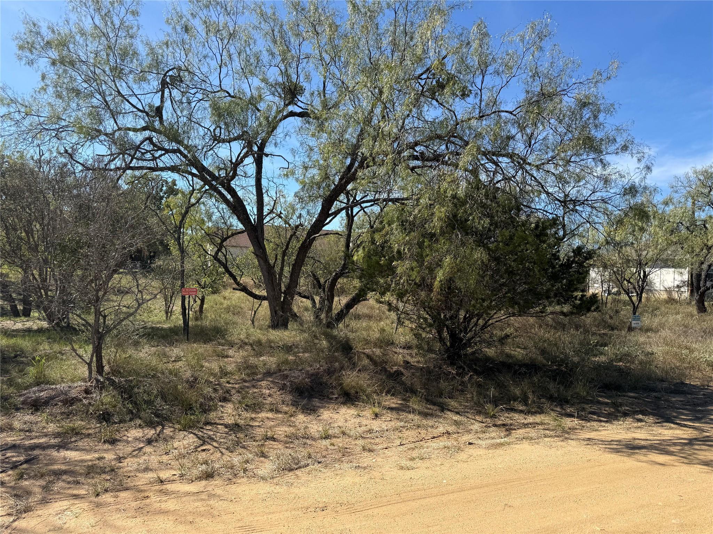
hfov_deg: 71.6
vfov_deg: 56.8
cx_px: 356
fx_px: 494
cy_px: 267
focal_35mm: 24
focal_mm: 6.76
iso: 80
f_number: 1.78
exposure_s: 1/3279
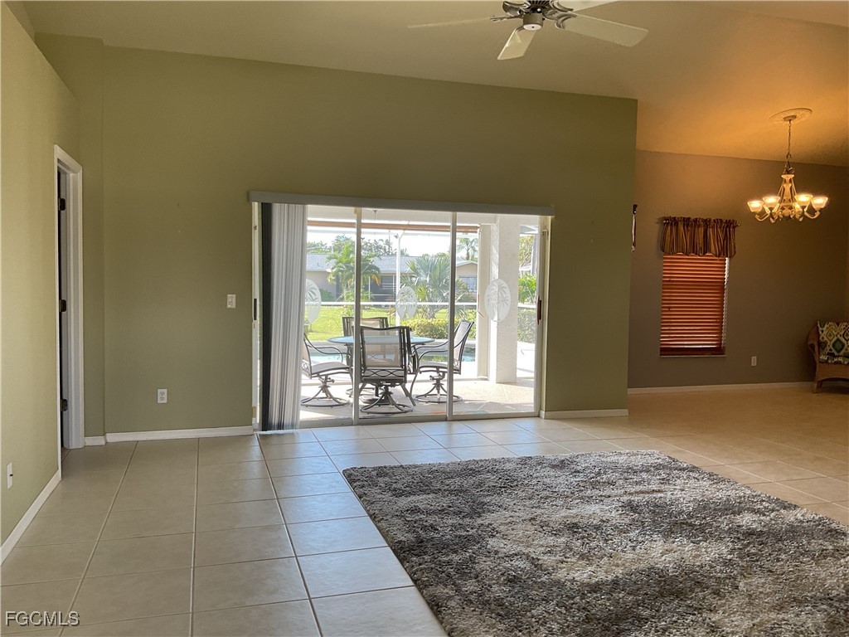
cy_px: 318
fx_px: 711
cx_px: 424
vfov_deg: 48.2
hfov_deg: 61.7
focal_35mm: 29
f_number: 1.8
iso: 32
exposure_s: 1/120
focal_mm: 3
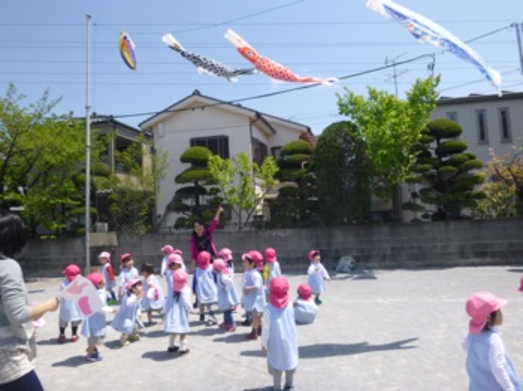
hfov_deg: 69.4
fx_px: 377
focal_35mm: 25
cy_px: 196
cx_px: 262
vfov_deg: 54.8
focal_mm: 4.5
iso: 100
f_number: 3.9
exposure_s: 1/500
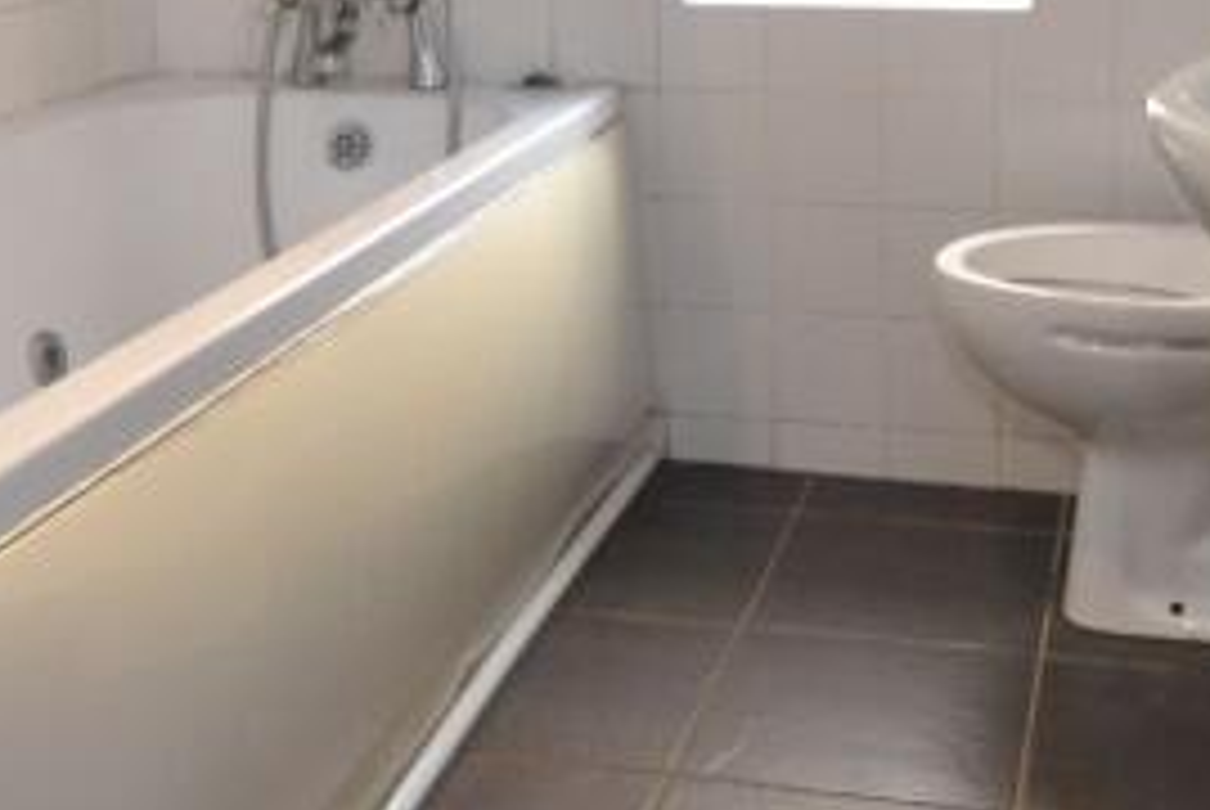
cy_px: -92
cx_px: 697
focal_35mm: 57
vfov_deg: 22.4
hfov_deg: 34.9
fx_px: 1918
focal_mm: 10
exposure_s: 1/60
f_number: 3.5
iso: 560
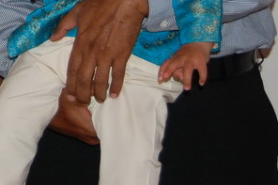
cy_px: -129
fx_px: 1520
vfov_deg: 6.8
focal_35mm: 197
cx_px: -63
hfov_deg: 10.3
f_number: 4.8
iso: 400
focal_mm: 38
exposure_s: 1/60
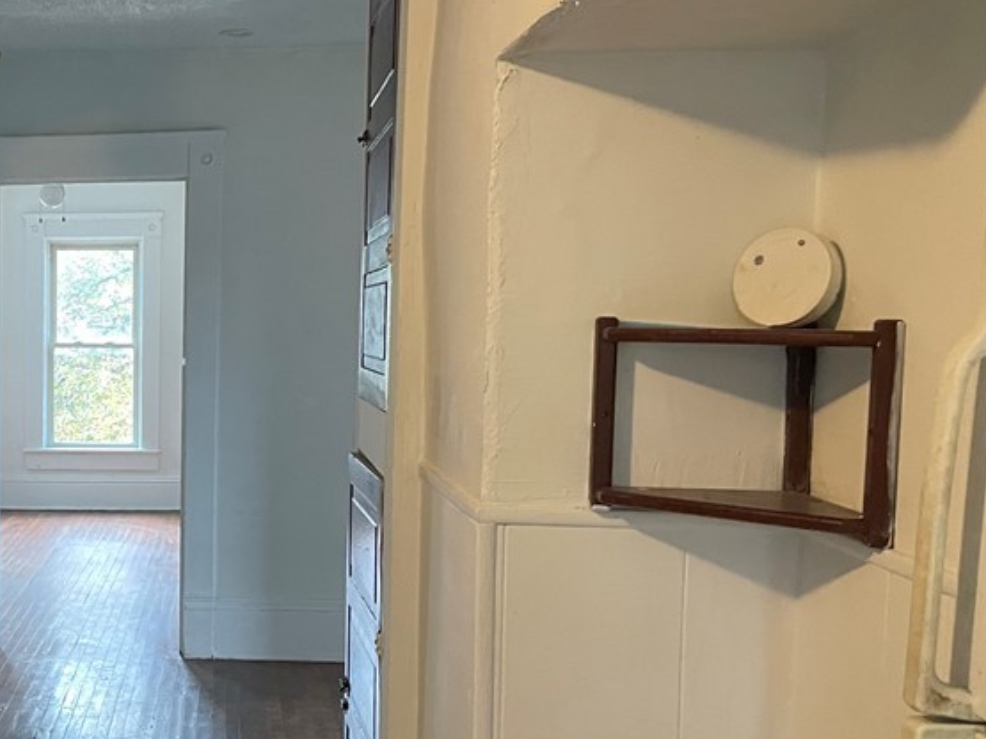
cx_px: 80
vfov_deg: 30.2
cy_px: 444
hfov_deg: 36.9
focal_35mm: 48
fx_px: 1367
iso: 320
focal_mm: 4.2
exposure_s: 1/60
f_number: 1.6
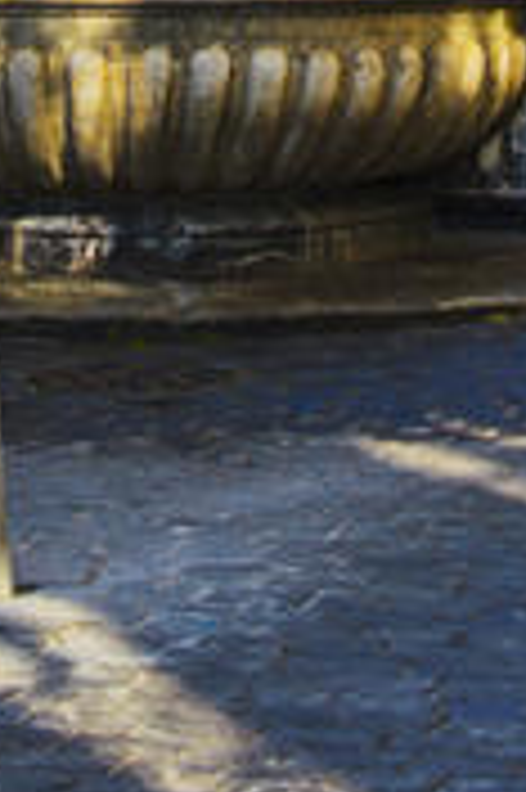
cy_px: -450
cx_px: 290
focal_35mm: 173
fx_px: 3791
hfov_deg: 7.9
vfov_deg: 11.4
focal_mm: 35
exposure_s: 1/500
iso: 100
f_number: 4
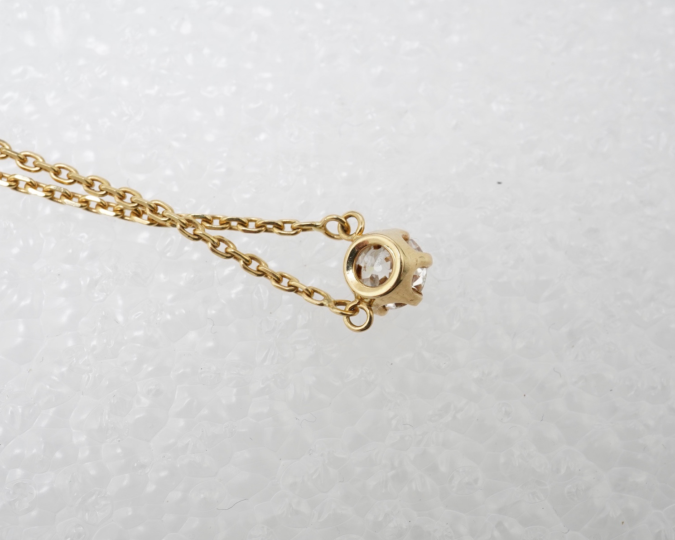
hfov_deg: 36.6
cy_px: 269
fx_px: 1019
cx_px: 370
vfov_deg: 29.7
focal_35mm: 51
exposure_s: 1/125
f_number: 20
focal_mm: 30
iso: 640
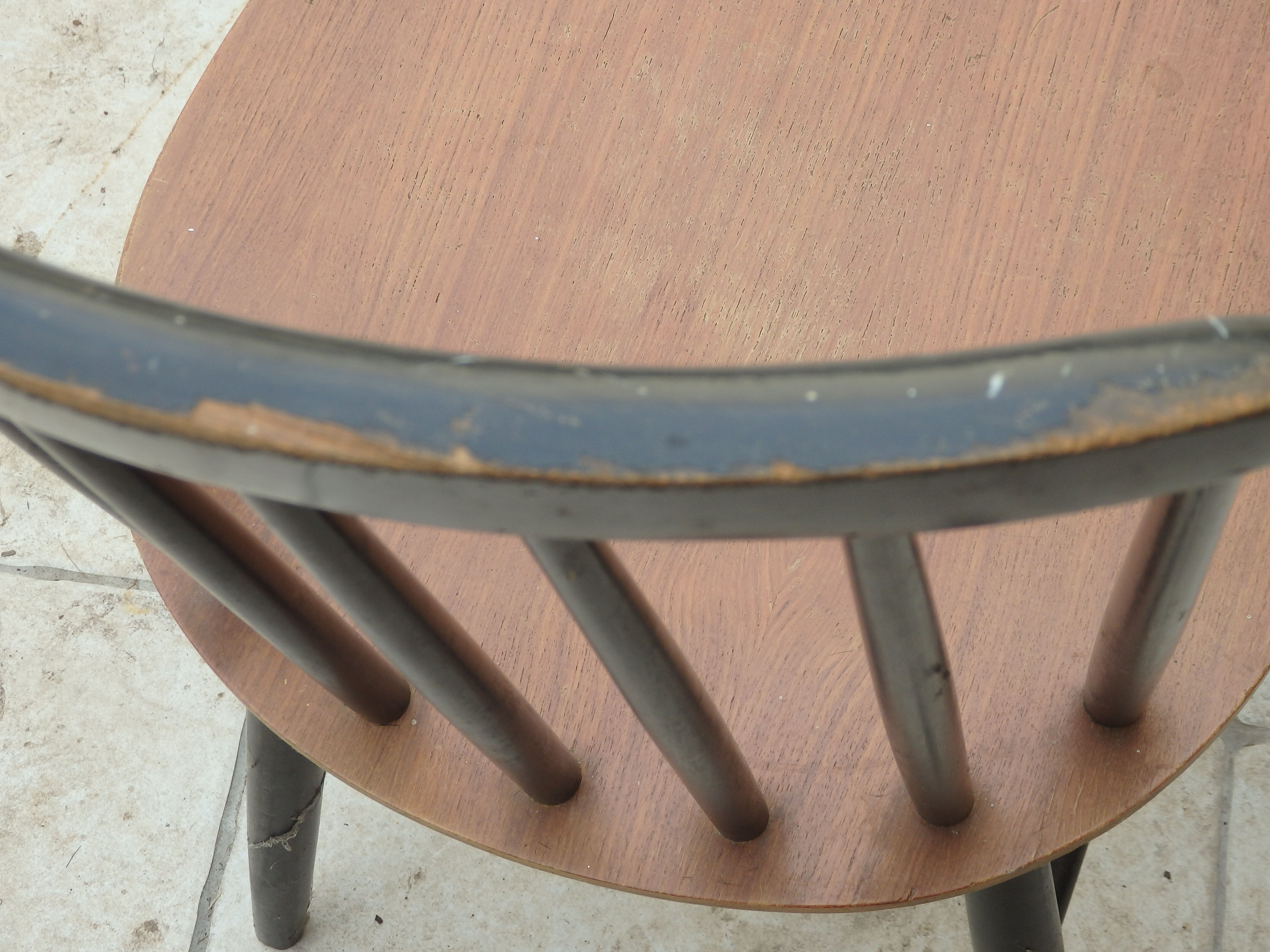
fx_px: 2201
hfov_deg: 32.2
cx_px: 635
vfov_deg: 24.4
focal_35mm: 60
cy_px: 476
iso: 125
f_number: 4.2
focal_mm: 10.8
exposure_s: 1/250
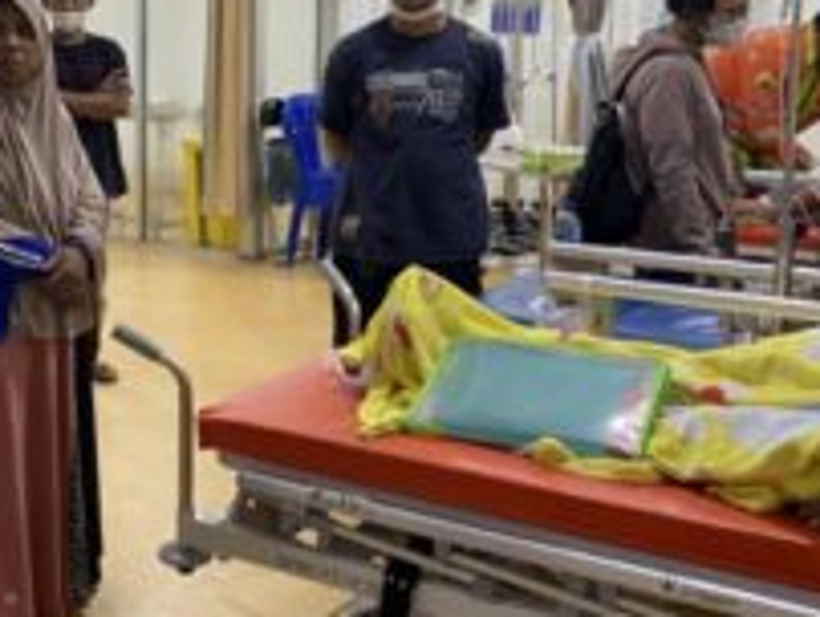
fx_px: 1281
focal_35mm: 54
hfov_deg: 33.6
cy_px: 185
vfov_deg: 26.9
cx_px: 77
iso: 250
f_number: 1.8
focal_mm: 4.25
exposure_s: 1/50
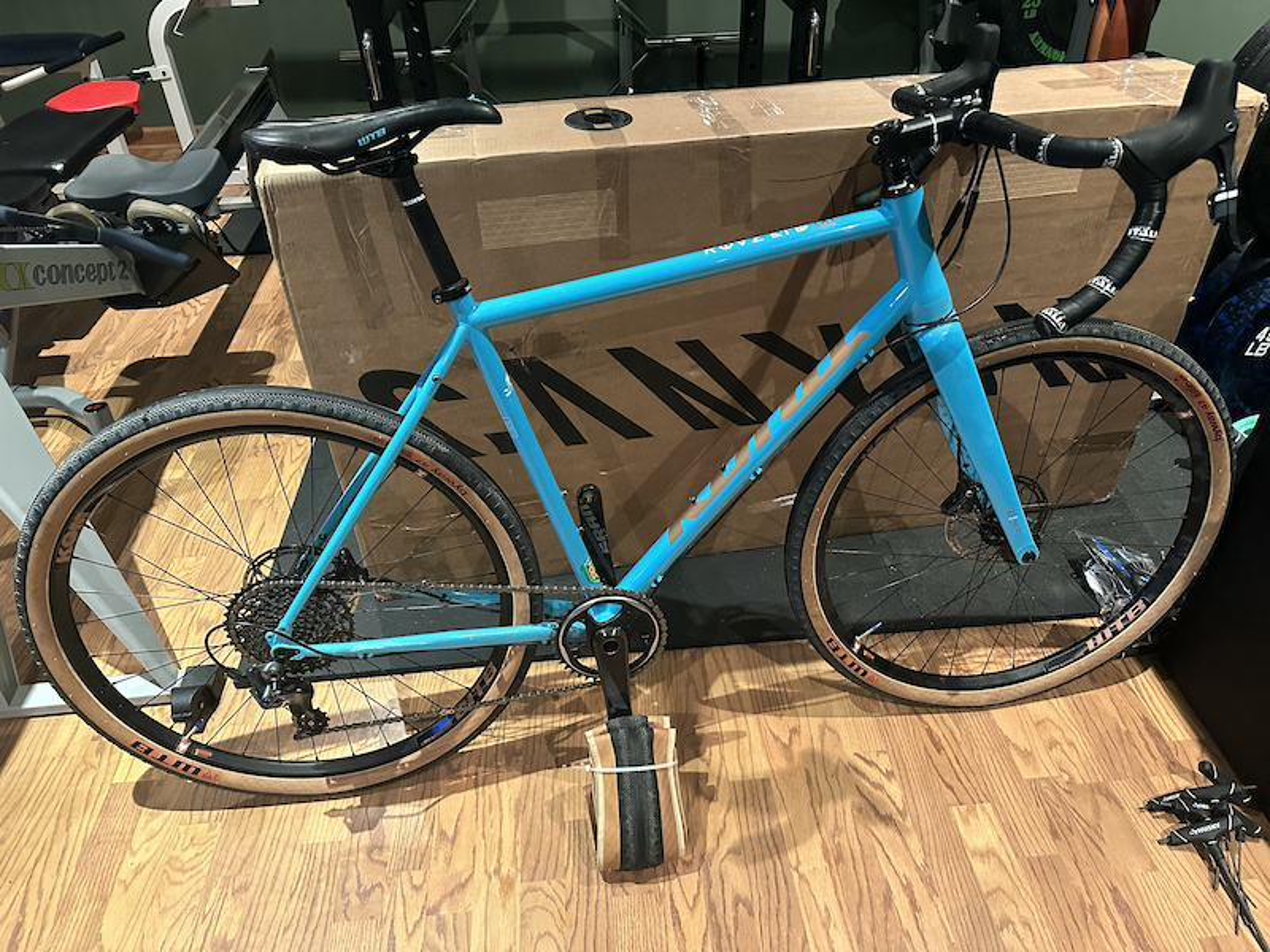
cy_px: 476
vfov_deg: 56.8
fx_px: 881
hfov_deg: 71.6
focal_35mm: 24
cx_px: 635
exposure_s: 1/40
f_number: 1.78
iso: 800
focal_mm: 6.86
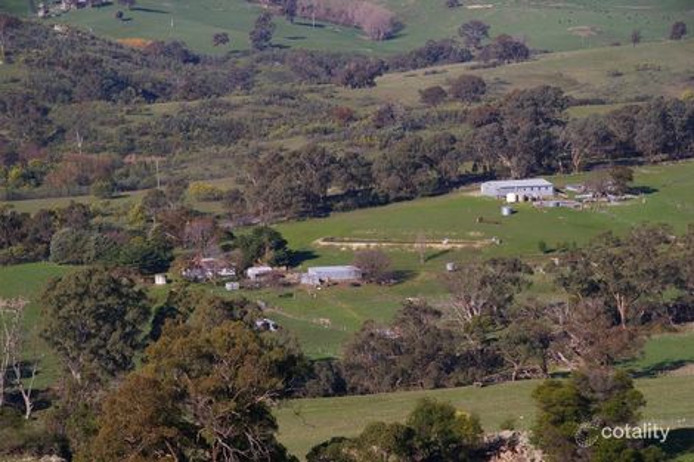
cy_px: 231
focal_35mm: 140
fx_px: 2688
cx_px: 347
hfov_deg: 14.7
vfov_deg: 9.8
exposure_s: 1/350
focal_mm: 93
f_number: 8
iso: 200
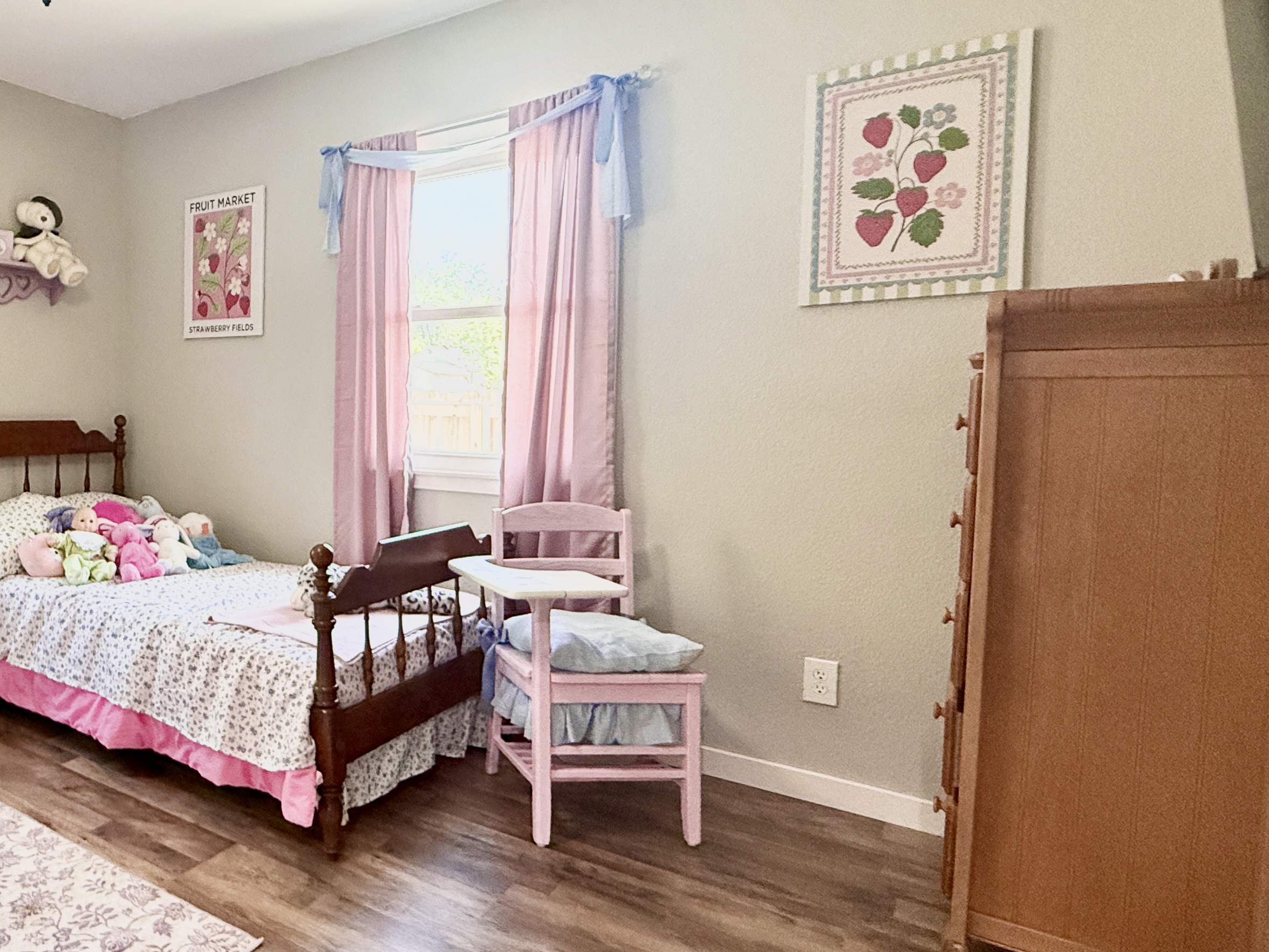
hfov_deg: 65.2
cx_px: 254
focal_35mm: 24
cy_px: 463
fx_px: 880
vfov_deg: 56.8
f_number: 2.2
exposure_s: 1/120
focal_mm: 2.22
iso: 640
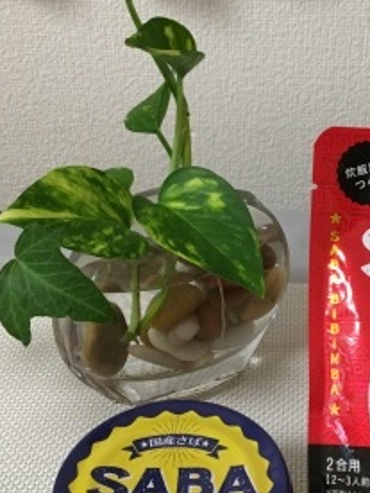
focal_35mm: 63
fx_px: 898
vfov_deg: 30.7
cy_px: 234
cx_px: 268
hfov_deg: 23.1
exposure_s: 1/30
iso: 160
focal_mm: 4.15
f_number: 2.2
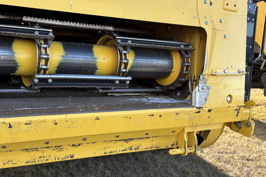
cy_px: 94
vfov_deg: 30.5
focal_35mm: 44
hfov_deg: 44.2
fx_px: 325
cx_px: 100
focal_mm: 5.96
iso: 50
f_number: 1.6
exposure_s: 1/417
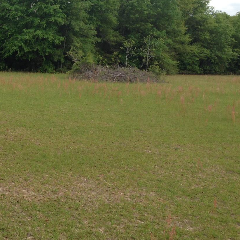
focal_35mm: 58
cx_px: 16
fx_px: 455
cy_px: 63
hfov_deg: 28.2
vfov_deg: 29.1
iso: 50
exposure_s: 1/889
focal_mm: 4.12
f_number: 2.4
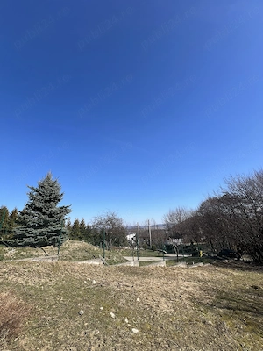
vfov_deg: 106.2
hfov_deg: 89.9
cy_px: 176
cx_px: 132
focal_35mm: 13
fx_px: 132
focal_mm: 1.57
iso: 32
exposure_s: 1/1508
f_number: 1.8
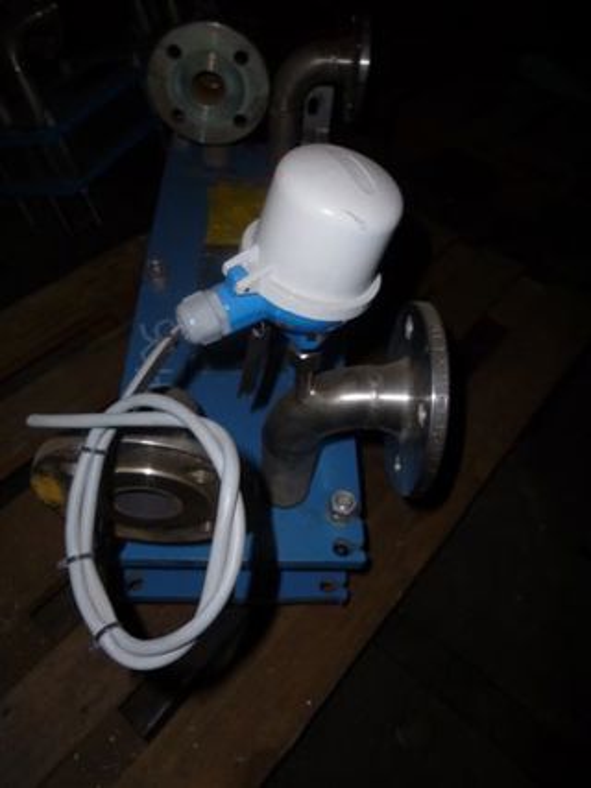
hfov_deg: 54.9
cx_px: 296
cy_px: 394
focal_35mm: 25
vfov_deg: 69.4
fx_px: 569
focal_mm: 4.5
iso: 100
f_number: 3.1
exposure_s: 1/60
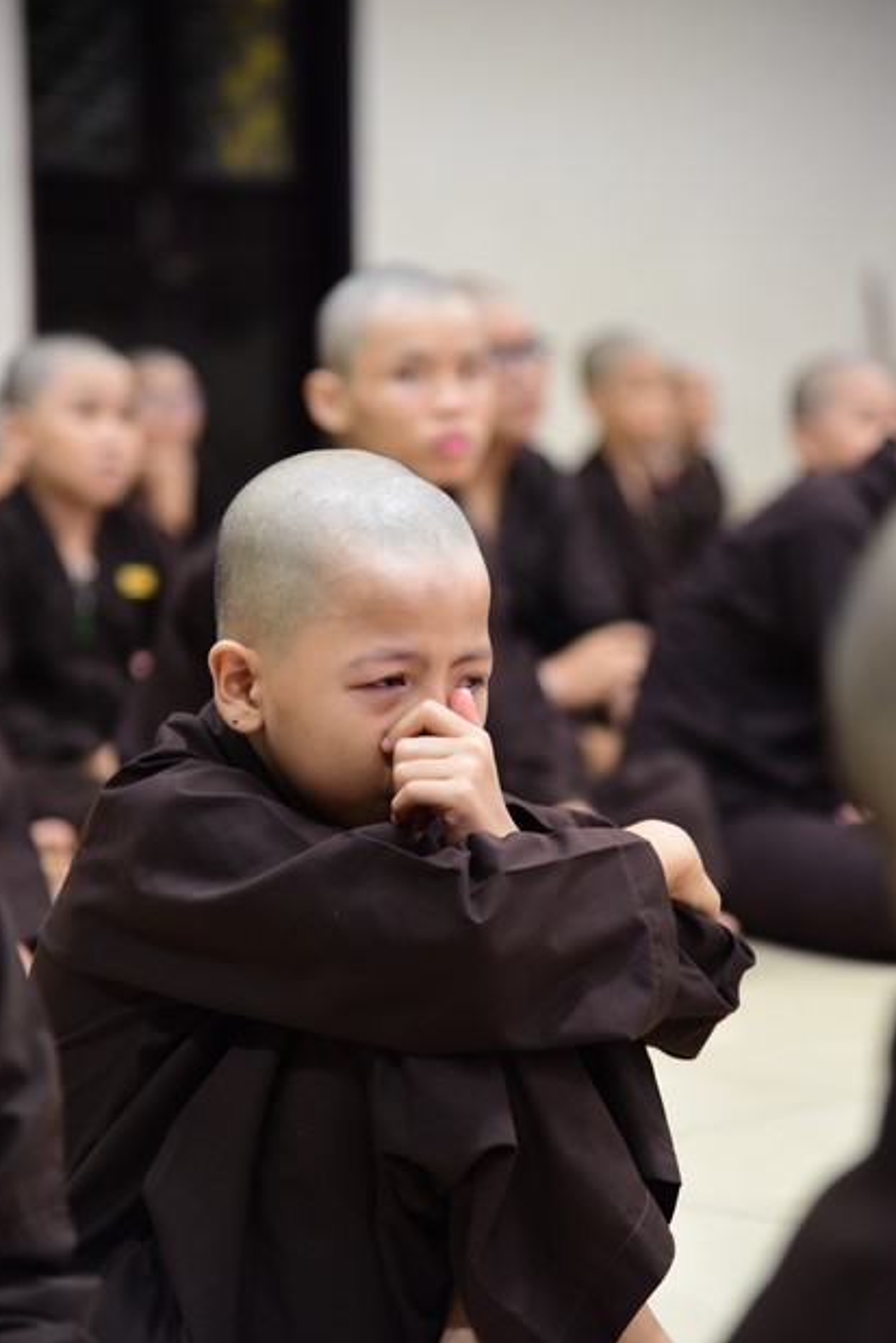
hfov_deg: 10.9
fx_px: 4701
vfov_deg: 16.3
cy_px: 696
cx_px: 438
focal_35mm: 126
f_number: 4
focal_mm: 120
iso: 2500
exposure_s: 1/30
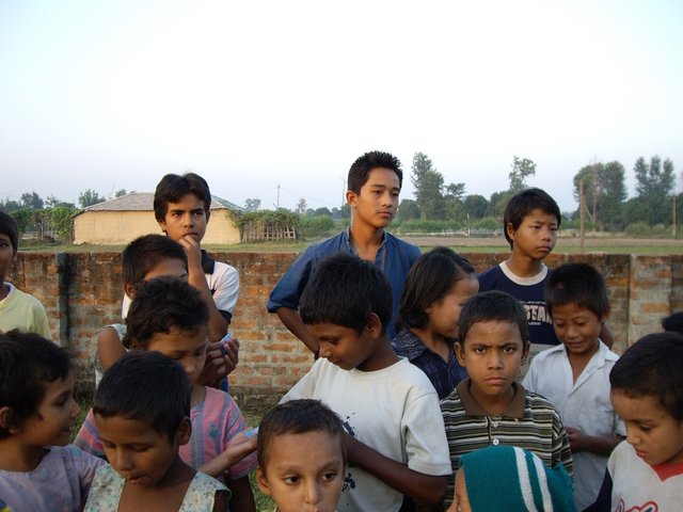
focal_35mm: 38
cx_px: 342
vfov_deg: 37.7
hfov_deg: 49.0
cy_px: 256
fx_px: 750
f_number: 2.7
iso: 100
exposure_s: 1/100
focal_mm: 6.2
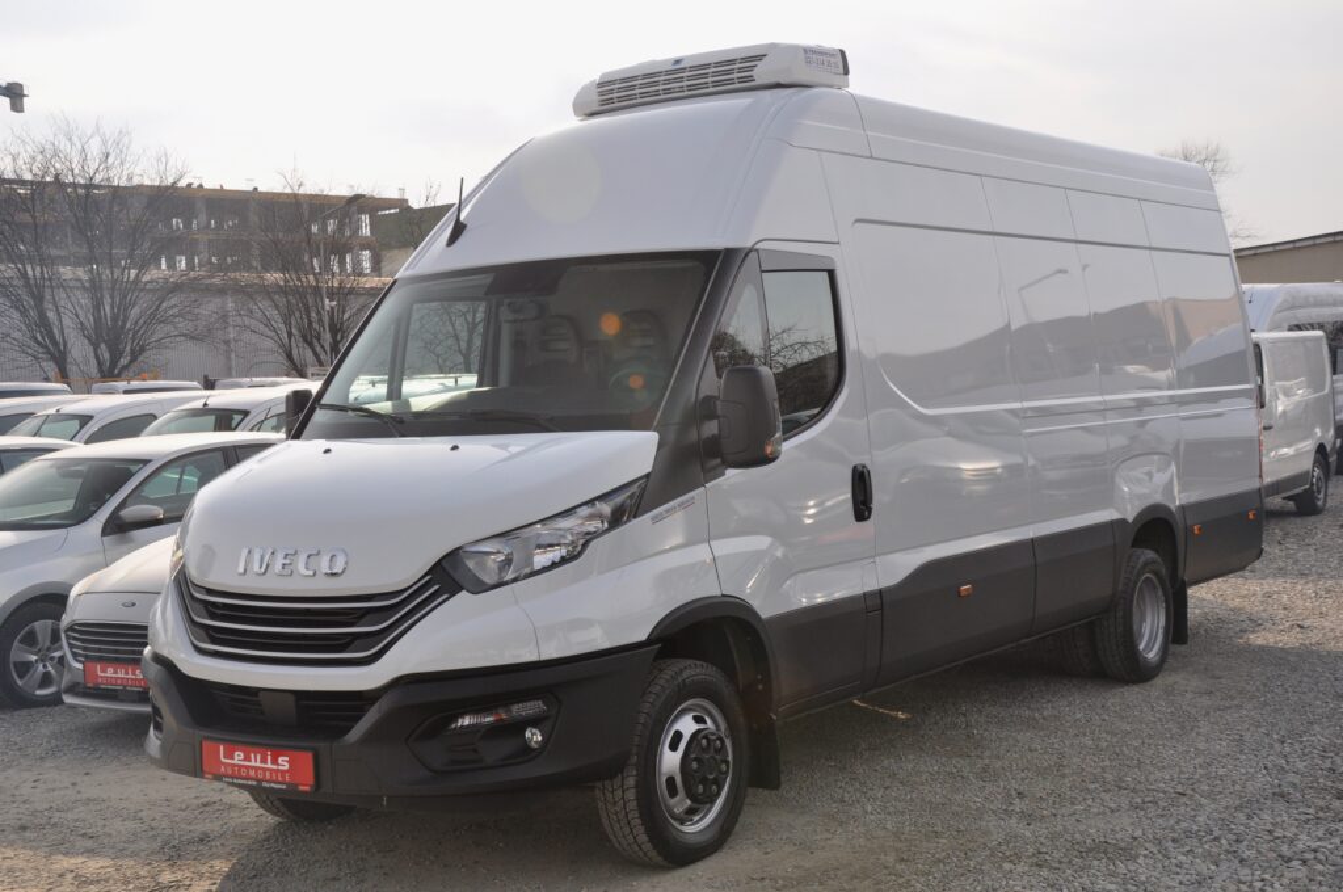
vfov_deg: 28.0
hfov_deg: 41.2
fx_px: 1788
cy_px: 446
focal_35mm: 48
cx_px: 672
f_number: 9
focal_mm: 32
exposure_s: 1/320
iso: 400
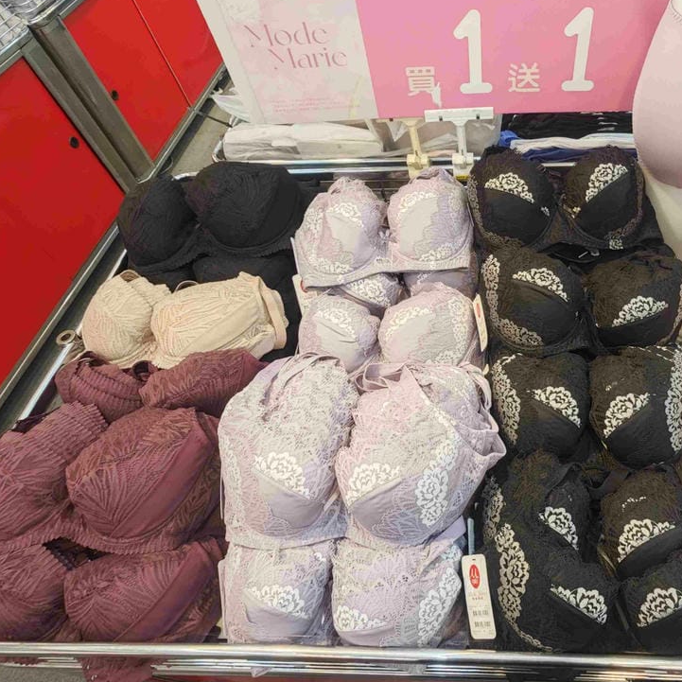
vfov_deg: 62.8
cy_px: 306
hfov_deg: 60.0
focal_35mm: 25
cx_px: 498
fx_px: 557
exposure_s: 1/60
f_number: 1.8
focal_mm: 2.03
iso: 125
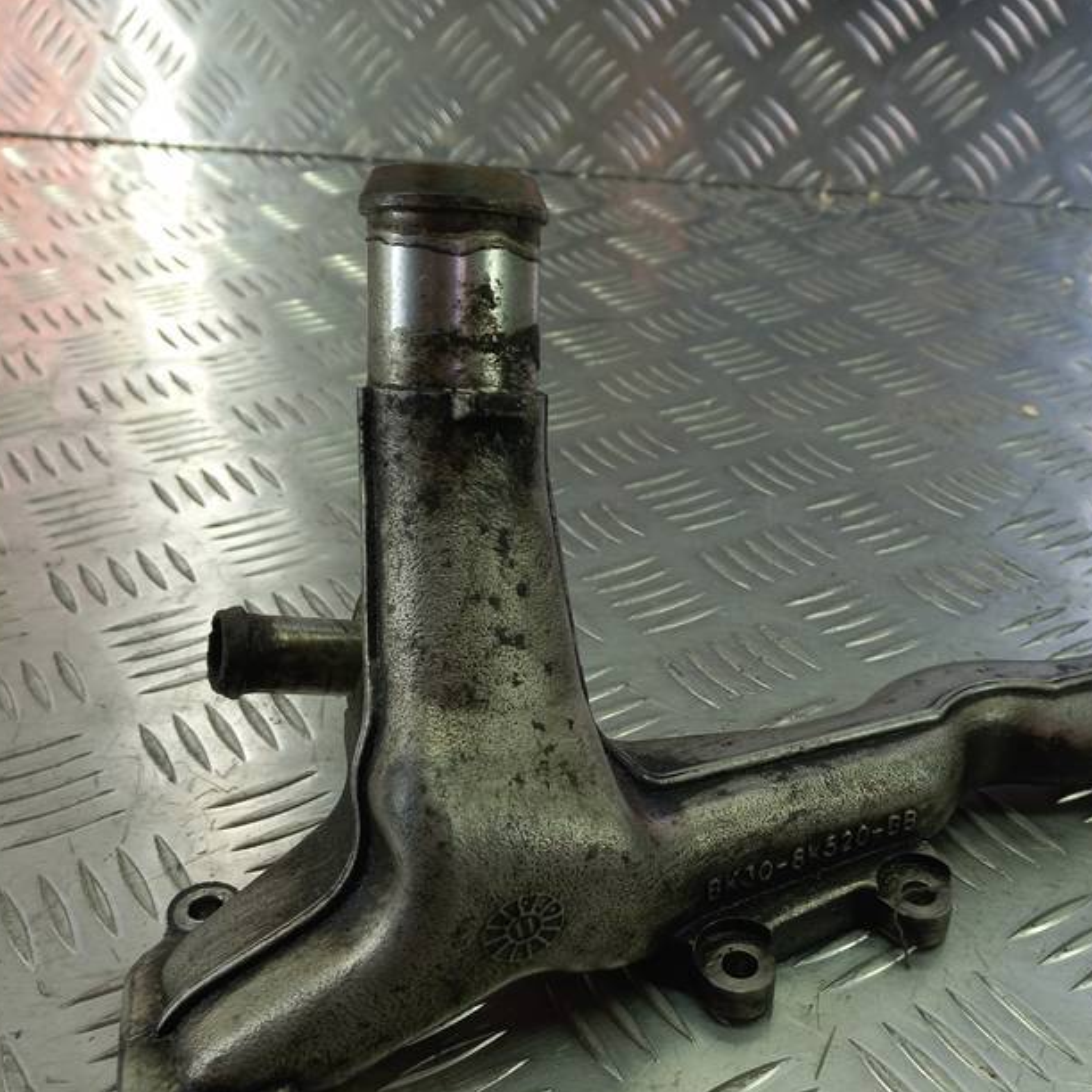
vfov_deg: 44.7
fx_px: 1321
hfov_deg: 44.8
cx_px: 632
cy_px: 651
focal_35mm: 37
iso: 32
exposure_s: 1/50
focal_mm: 4.6
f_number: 1.8
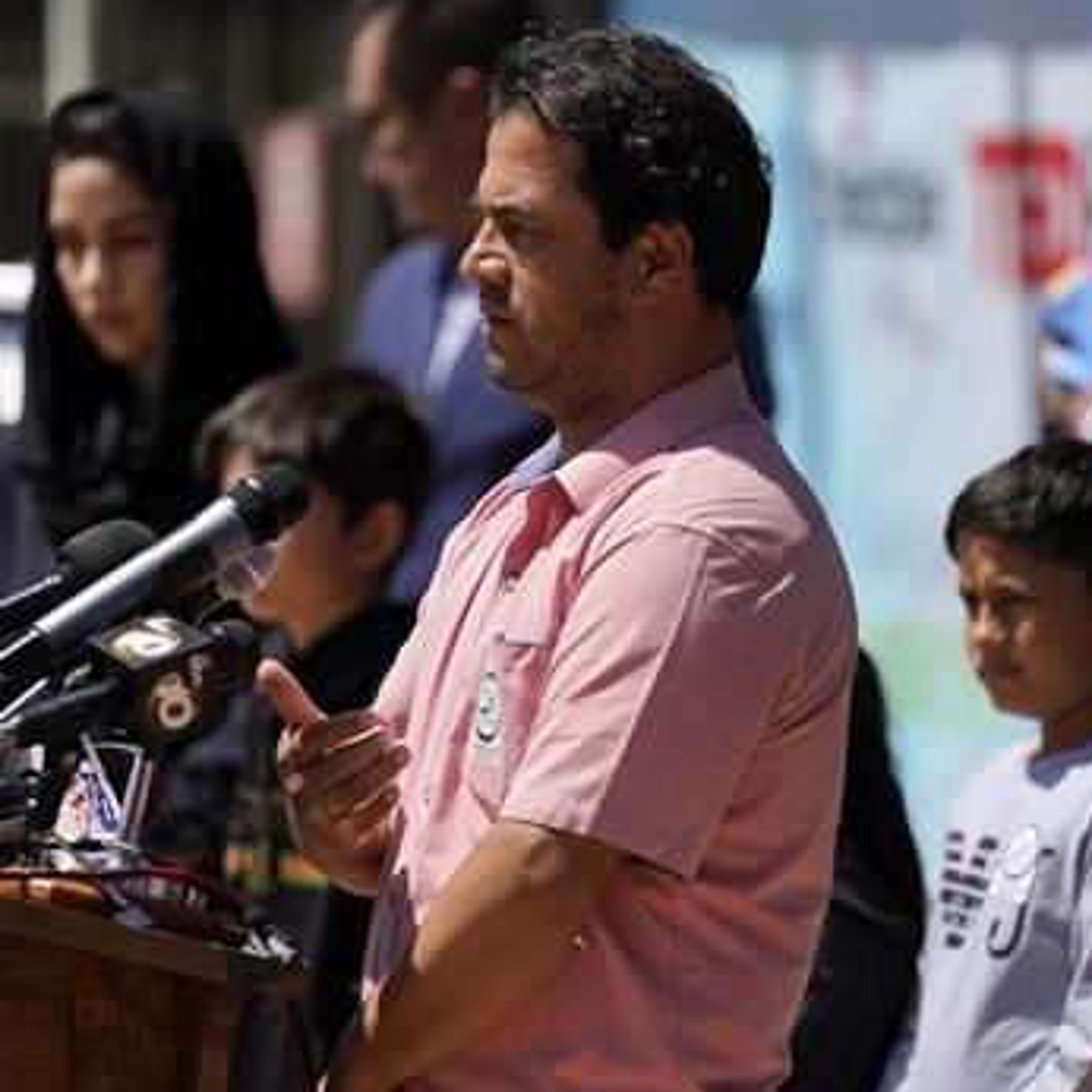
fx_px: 11385
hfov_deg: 5.5
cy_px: 522
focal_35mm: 319
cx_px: 647
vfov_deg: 5.5
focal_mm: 200
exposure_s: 1/4000
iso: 125
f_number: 2.8
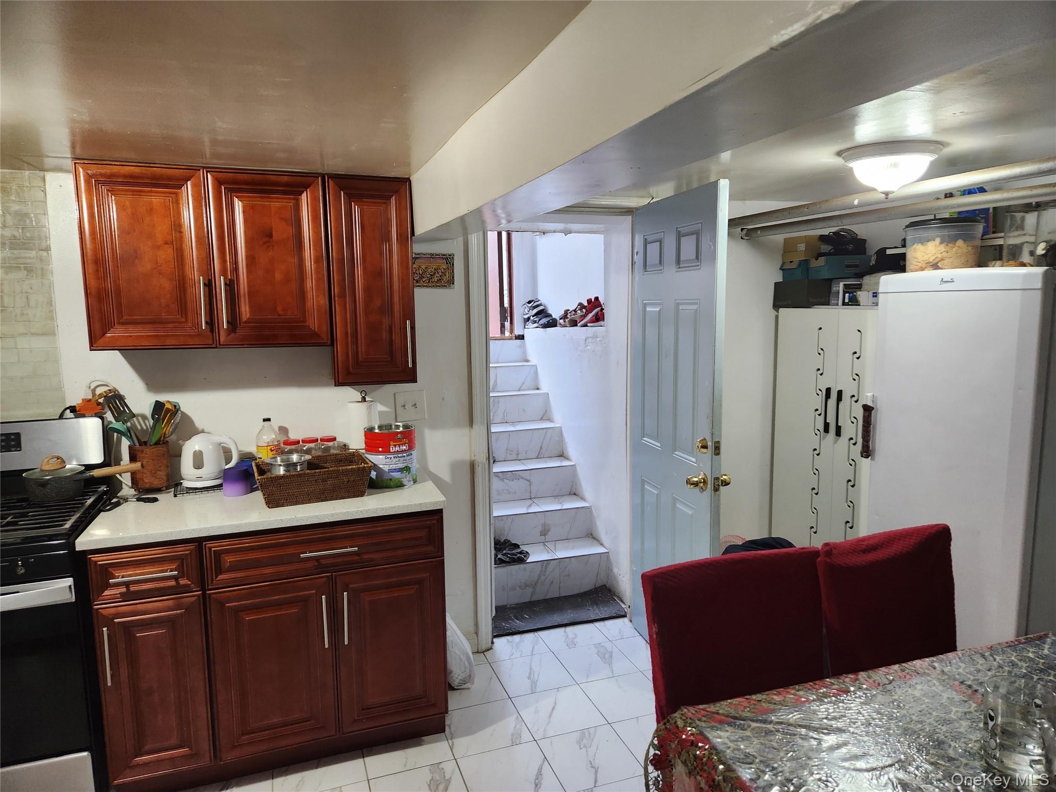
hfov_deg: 73.9
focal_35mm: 23
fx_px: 702
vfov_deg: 58.9
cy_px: 396
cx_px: 528
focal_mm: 5.4
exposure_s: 1/120
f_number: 1.8
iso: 250
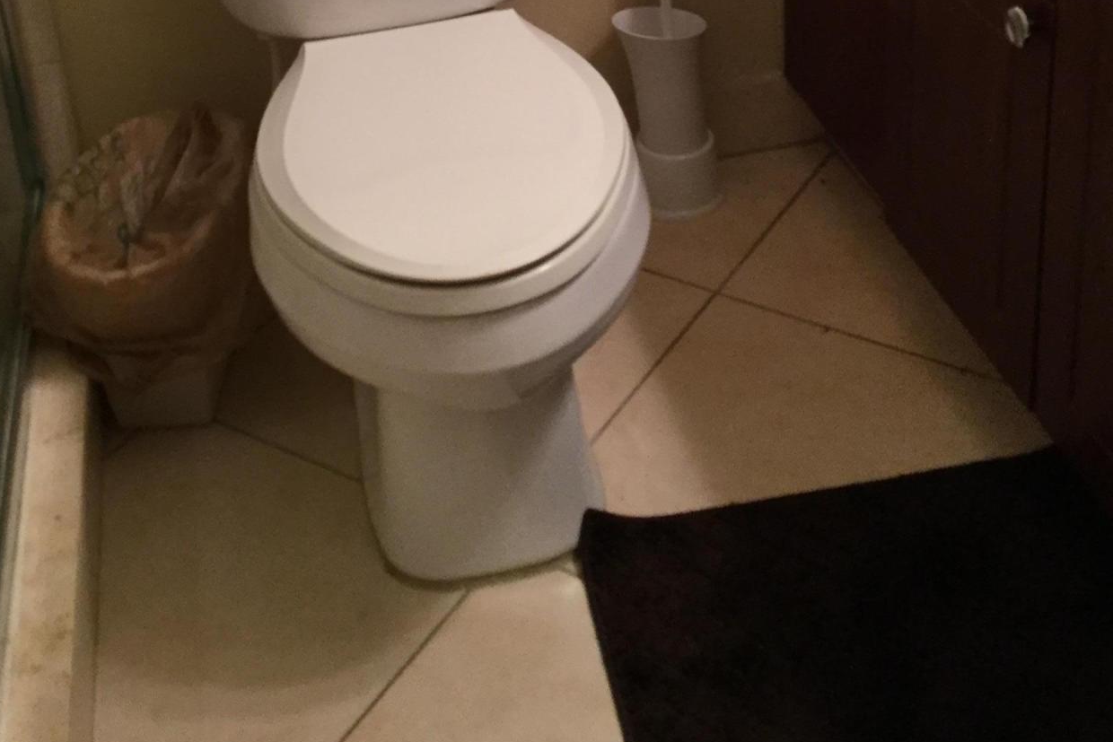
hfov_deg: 38.2
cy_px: -113
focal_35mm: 52
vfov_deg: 24.0
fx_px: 1608
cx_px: 551
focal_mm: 3.3
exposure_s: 1/30
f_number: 2.4
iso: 100
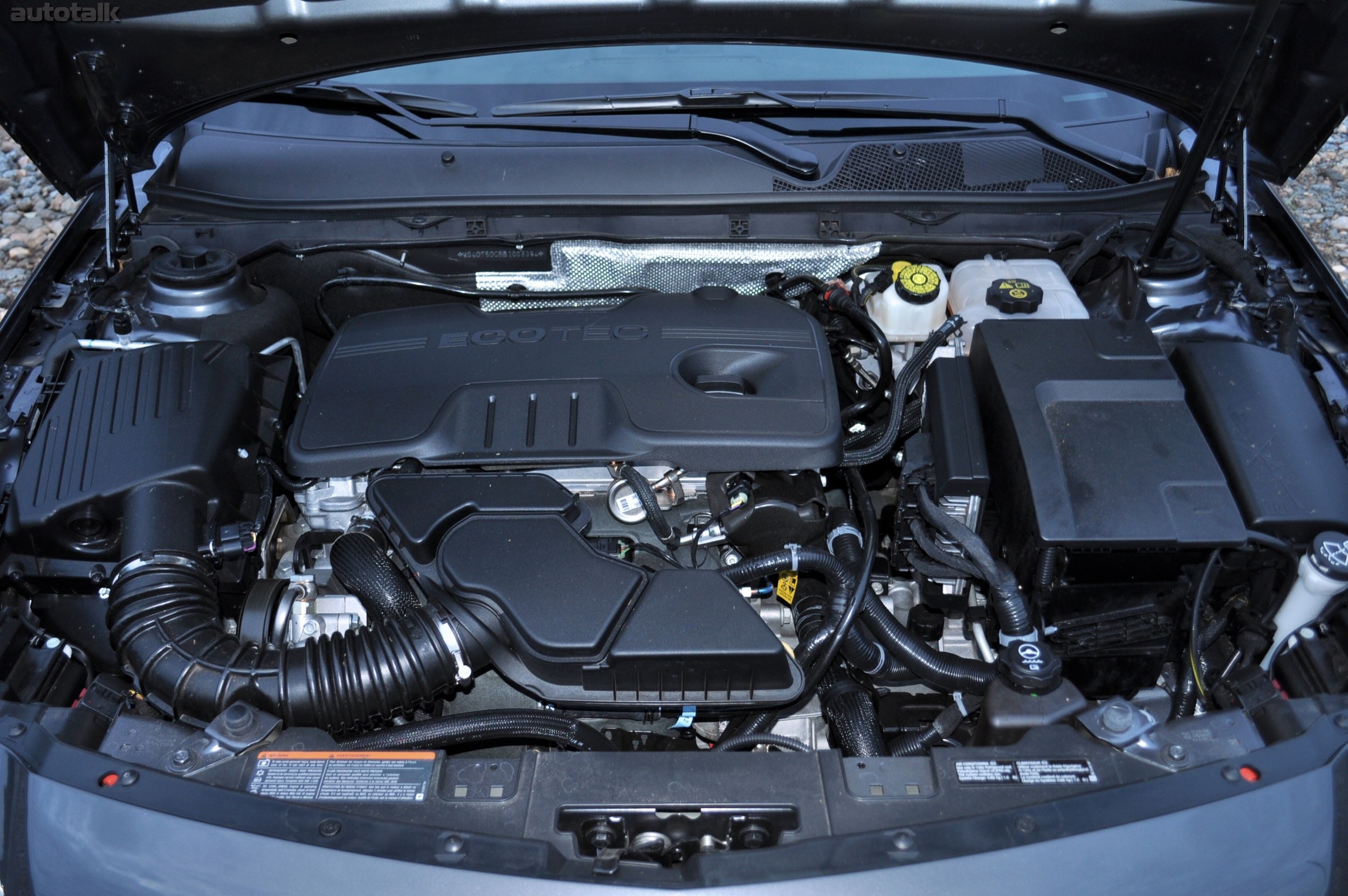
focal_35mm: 33
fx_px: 1234
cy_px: 448
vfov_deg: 39.9
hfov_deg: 57.3
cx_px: 674
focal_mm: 22
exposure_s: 1/20
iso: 200
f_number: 3.8
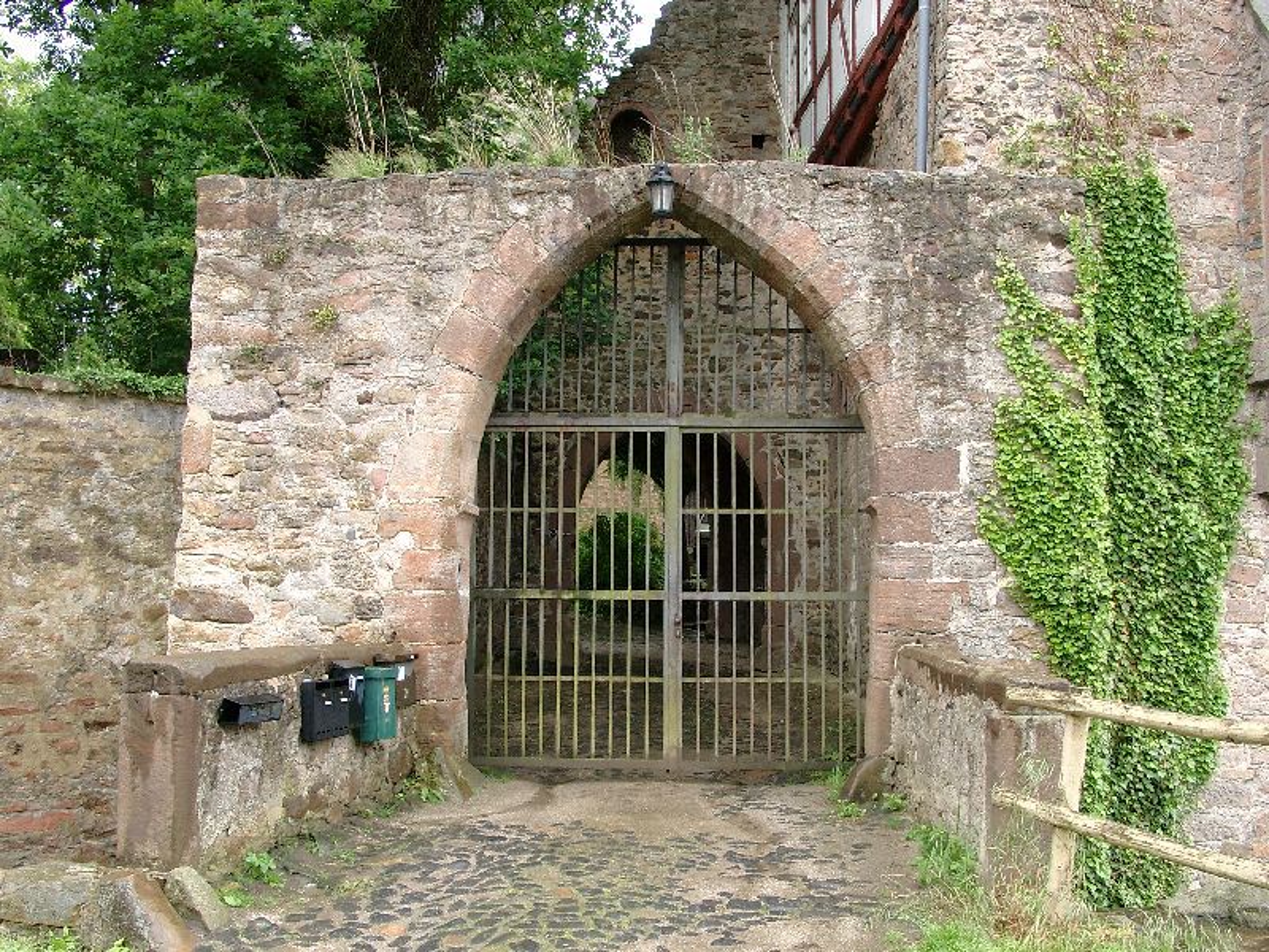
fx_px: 1356
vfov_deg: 38.7
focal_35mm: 37
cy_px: 476
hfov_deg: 50.1
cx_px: 634
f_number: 4
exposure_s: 1/83.8
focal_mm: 7.69
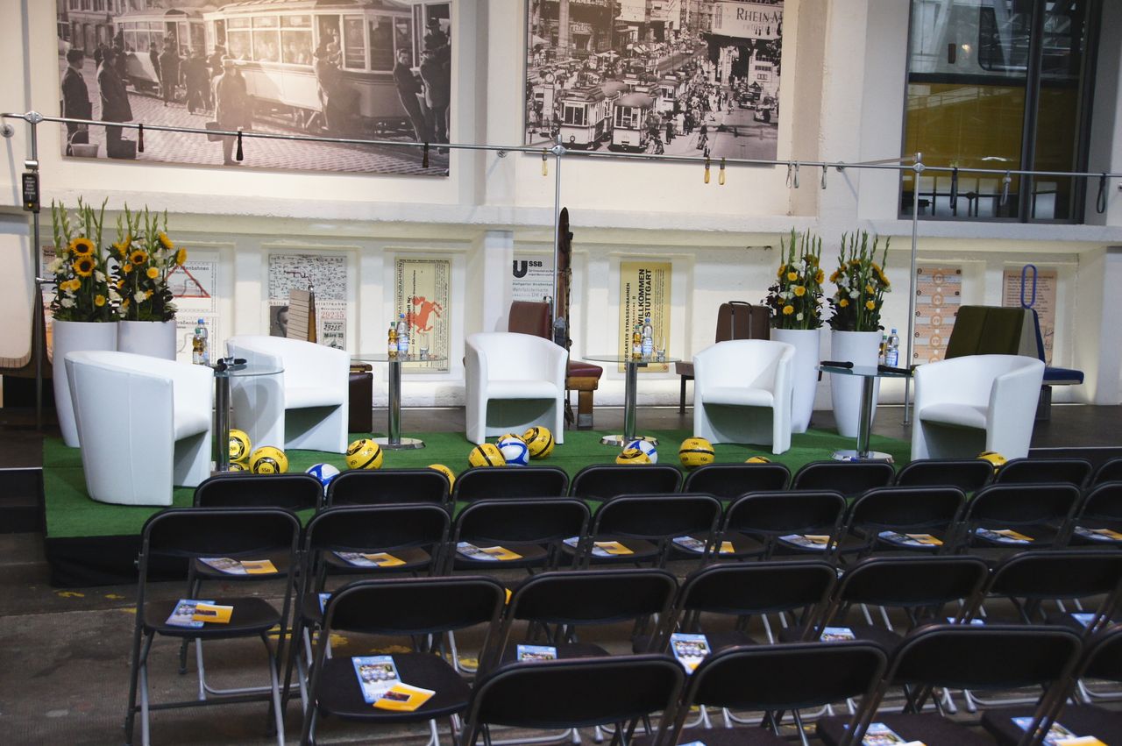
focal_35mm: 45
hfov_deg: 43.6
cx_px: 561
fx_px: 1401
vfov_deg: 29.8
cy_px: 373
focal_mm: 30
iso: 1600
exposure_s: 1/250
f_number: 4
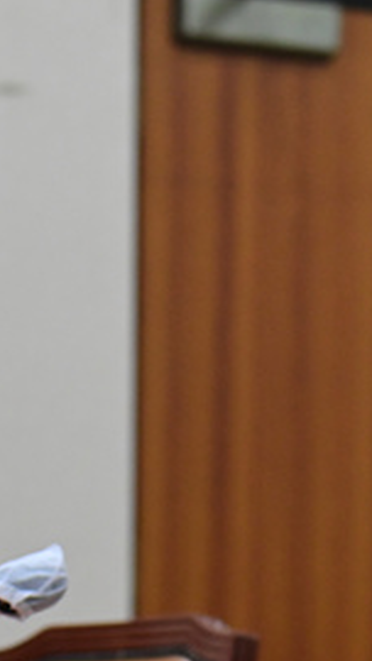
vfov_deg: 8.5
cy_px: 481
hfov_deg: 4.7
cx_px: 756
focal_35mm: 253
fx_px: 4434
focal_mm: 102
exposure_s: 1/250
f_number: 5.6
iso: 4000
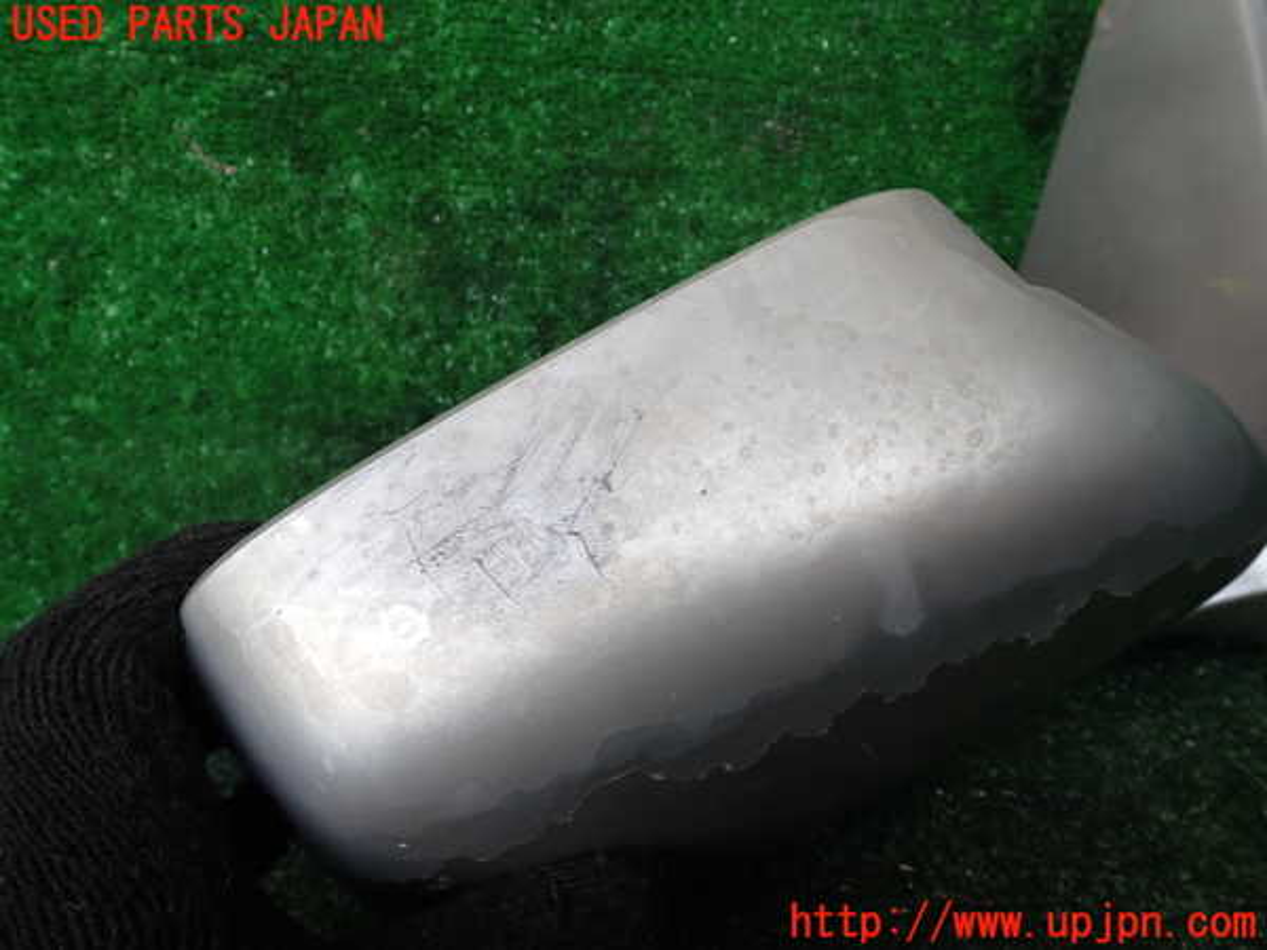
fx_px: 1098
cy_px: 475
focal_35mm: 30
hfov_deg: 60.0
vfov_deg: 46.8
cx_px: 634
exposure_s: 1/80
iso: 100
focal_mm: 5.4
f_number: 3.2
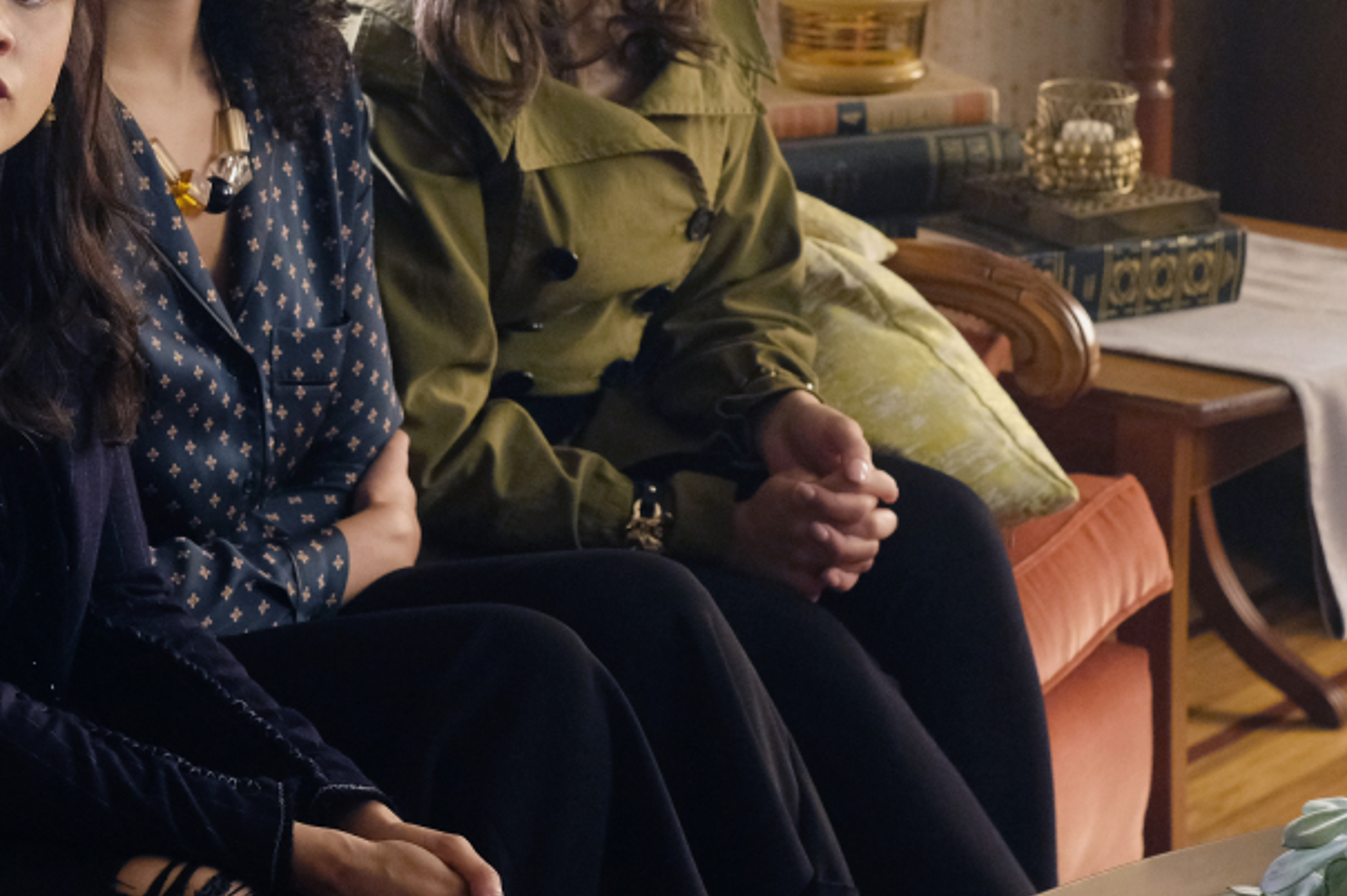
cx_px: 613
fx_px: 6245
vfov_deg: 8.2
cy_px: 354
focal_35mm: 167
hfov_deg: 12.3
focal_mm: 56
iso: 2500
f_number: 4
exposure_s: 1/60
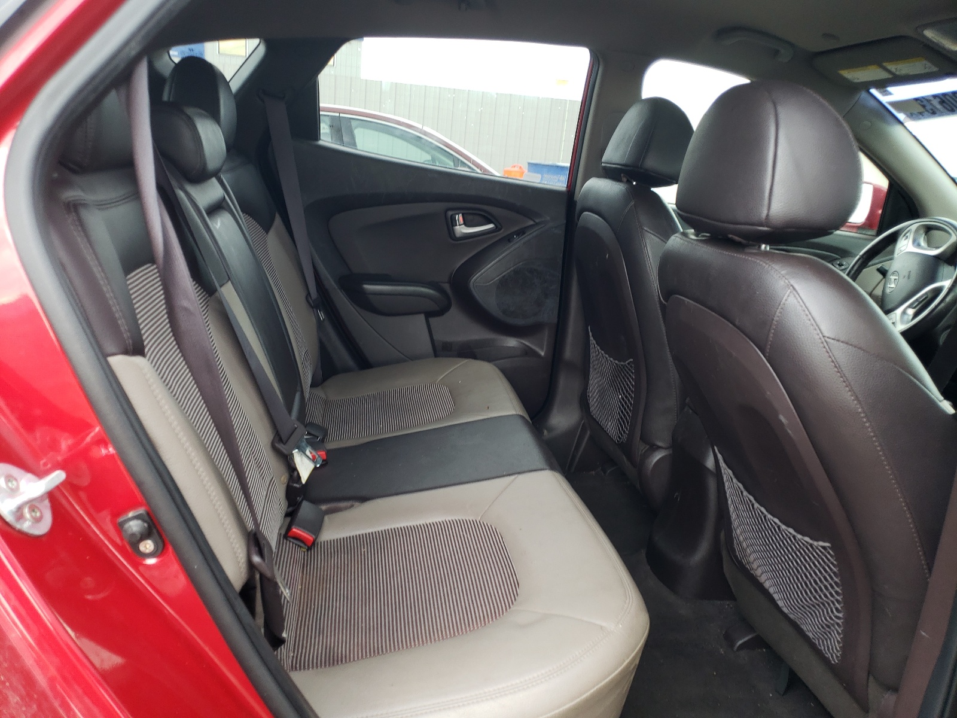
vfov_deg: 53.1
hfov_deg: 67.3
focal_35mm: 26
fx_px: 719
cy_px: 359
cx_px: 478
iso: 51
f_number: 1.5
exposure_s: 1/60.2
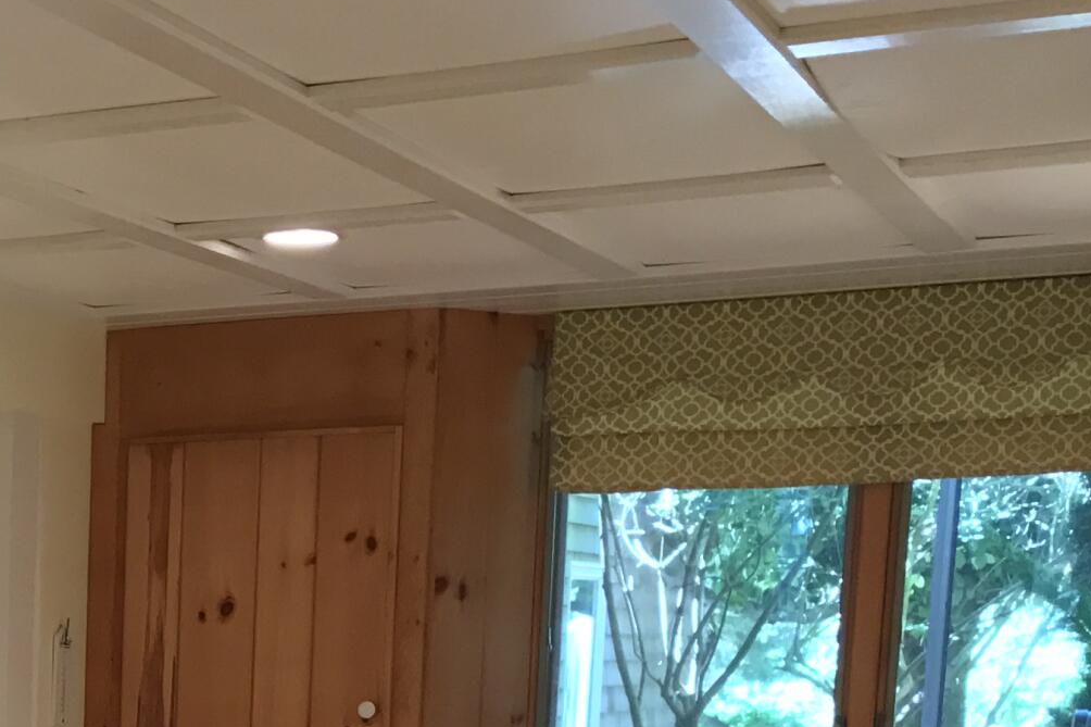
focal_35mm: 87
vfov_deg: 14.5
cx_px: -387
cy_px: 1136
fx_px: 2636
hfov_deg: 20.9
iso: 64
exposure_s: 1/30
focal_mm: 3.99
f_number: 1.8
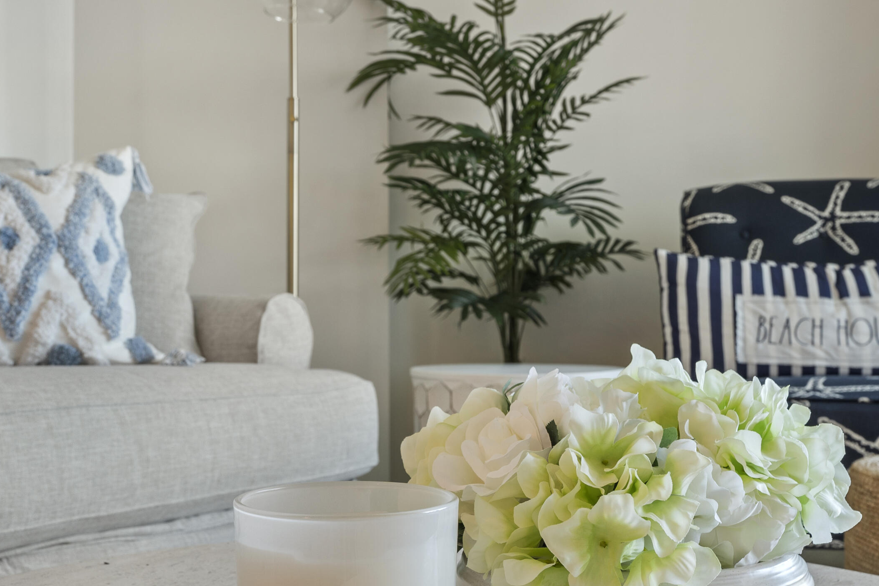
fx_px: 1074
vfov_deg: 30.5
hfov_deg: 44.4
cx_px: 395
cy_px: 313
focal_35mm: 44
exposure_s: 1/2.5
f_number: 7.1
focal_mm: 20.7
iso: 200
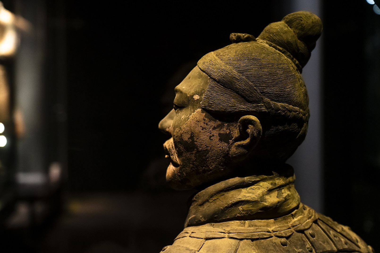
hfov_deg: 27.7
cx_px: 190
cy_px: 126
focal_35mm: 73
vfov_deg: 18.7
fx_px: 770
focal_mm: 73
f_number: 4
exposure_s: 1/100
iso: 3200
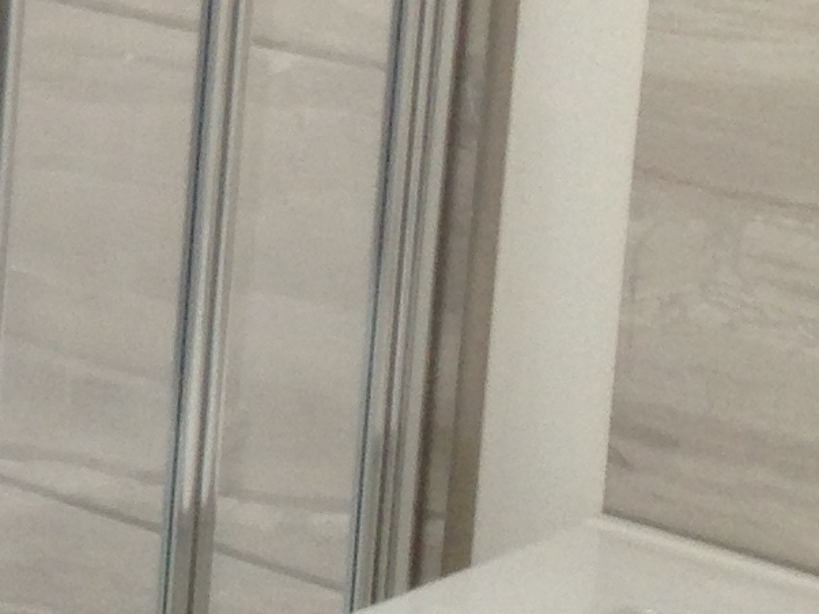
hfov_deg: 10.6
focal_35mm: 179
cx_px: -454
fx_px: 4233
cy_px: -180
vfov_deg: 8.2
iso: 50
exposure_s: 1/30
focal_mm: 4.12
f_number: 2.4
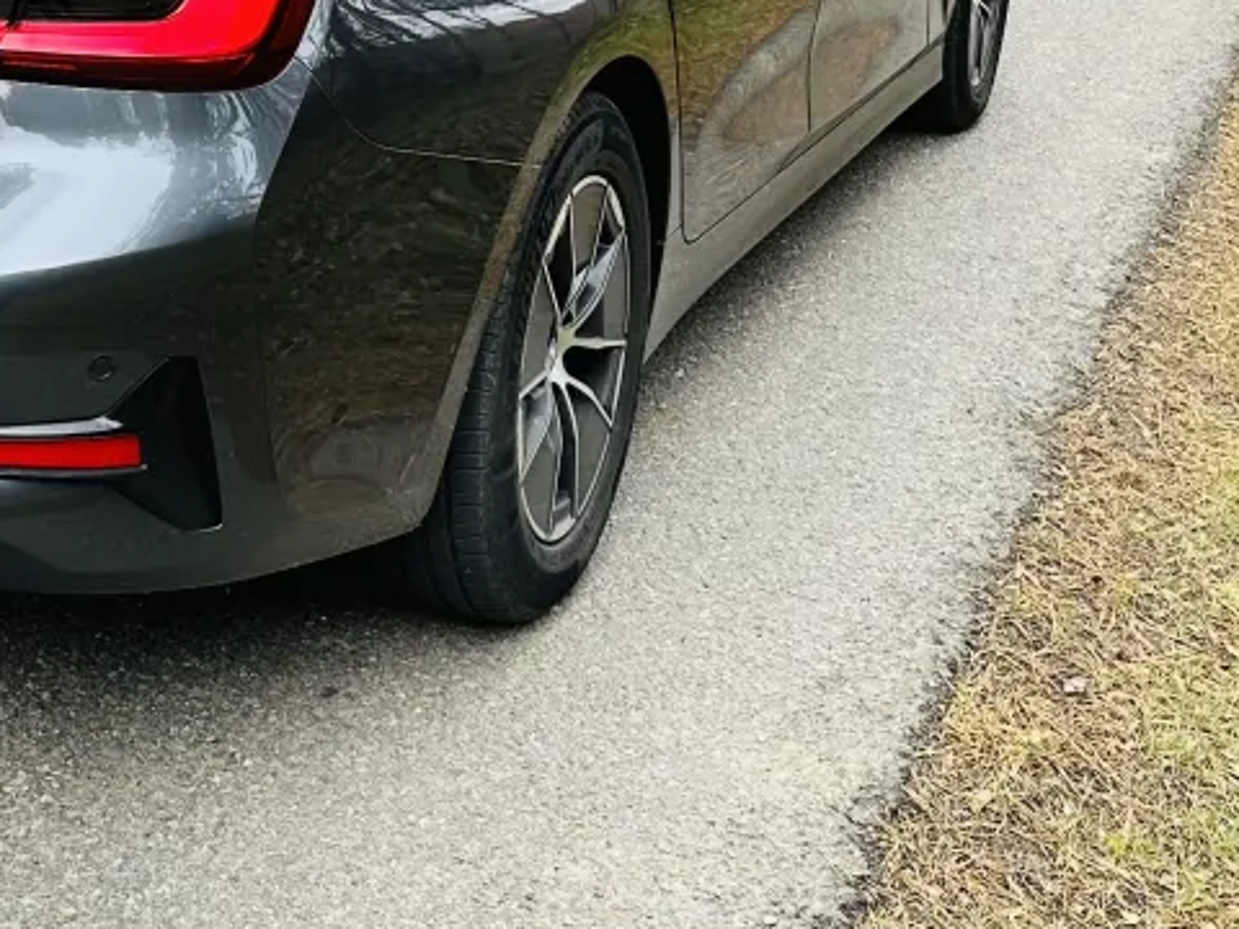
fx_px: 2577
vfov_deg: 19.5
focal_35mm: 72
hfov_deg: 26.0
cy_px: -121
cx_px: 93
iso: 80
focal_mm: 6.86
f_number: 1.78
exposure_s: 1/516
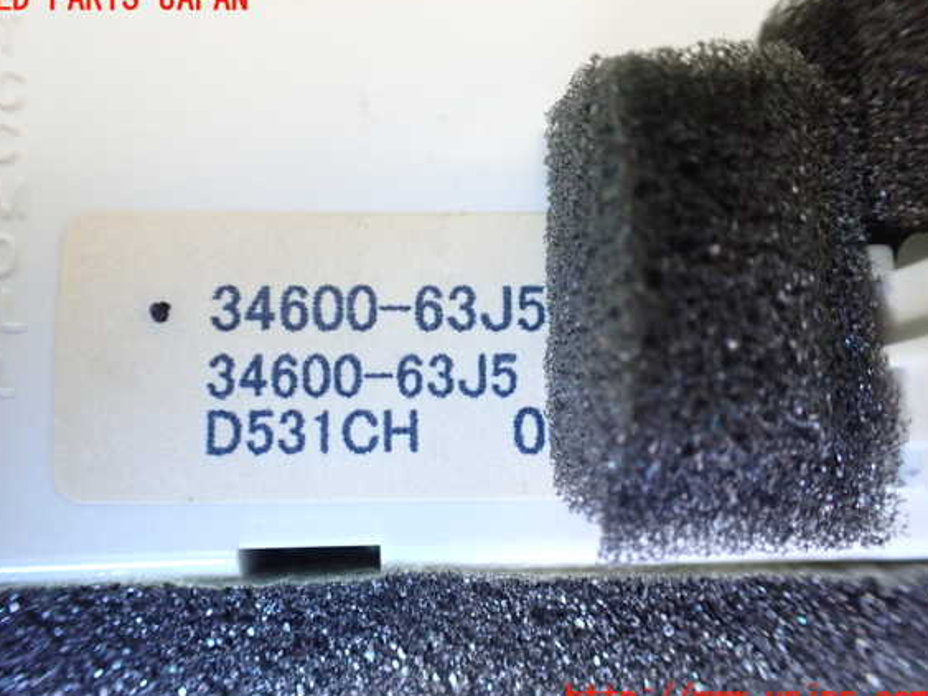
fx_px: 858
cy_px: 350
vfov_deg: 44.1
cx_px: 443
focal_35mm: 32
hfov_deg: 56.8
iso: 800
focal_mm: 5.4
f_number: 2.3
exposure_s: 1/50
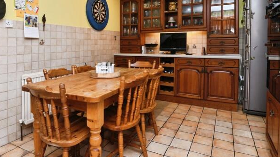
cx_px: 114
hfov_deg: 73.4
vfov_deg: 45.0
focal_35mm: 25
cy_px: 47
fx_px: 186
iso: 800
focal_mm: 14
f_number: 10
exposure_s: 1/60
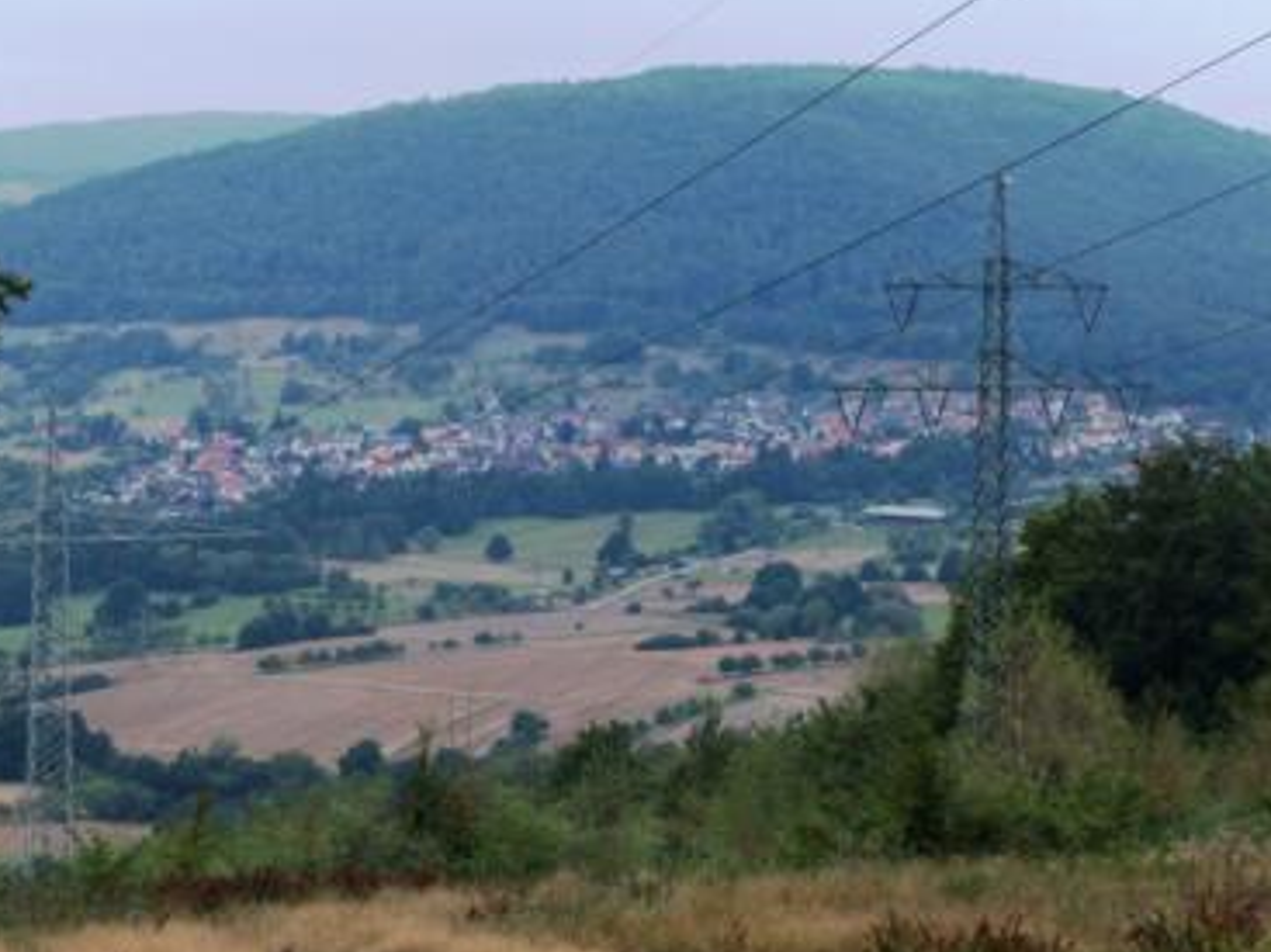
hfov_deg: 24.4
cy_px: 291
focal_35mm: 80
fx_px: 2936
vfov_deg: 18.4
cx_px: 715
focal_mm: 9.1
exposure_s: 1/1300
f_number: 2.8
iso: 100
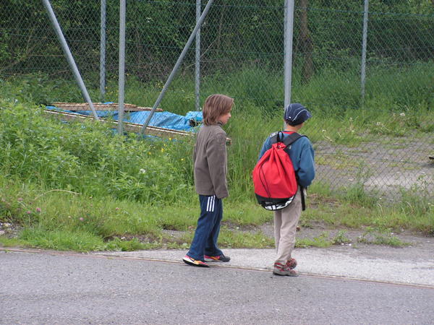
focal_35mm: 130
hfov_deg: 15.2
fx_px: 1630
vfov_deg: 11.4
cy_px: 162
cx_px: 217
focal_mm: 21.8
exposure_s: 1/125
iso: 64
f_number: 3.4
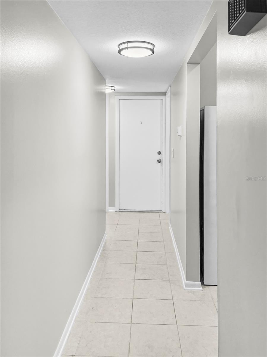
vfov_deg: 67.3
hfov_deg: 53.1
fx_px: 267
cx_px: 134
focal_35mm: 26
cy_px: 178
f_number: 1.5
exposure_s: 1/120
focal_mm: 5.7
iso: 100
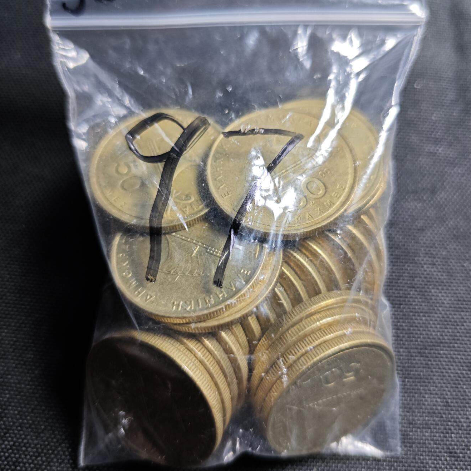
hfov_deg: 55.6
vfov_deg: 55.5
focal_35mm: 29
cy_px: 211
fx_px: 446
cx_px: 240
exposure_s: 1/50
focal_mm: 5.84
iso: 125
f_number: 1.6
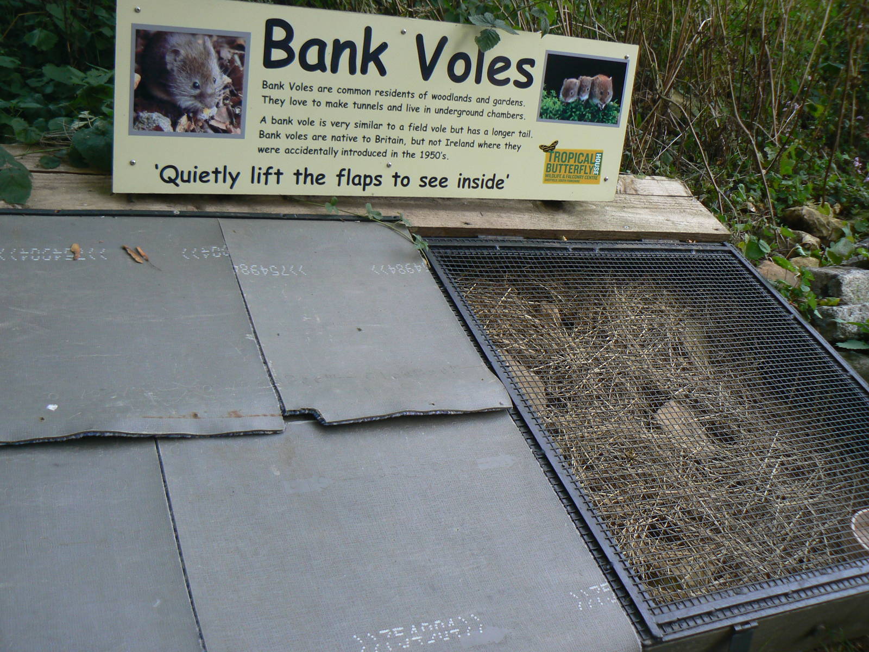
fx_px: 904
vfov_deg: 39.7
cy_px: 326
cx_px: 434
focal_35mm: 36
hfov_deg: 51.4
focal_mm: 6
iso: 80
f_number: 2.8
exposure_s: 1/50
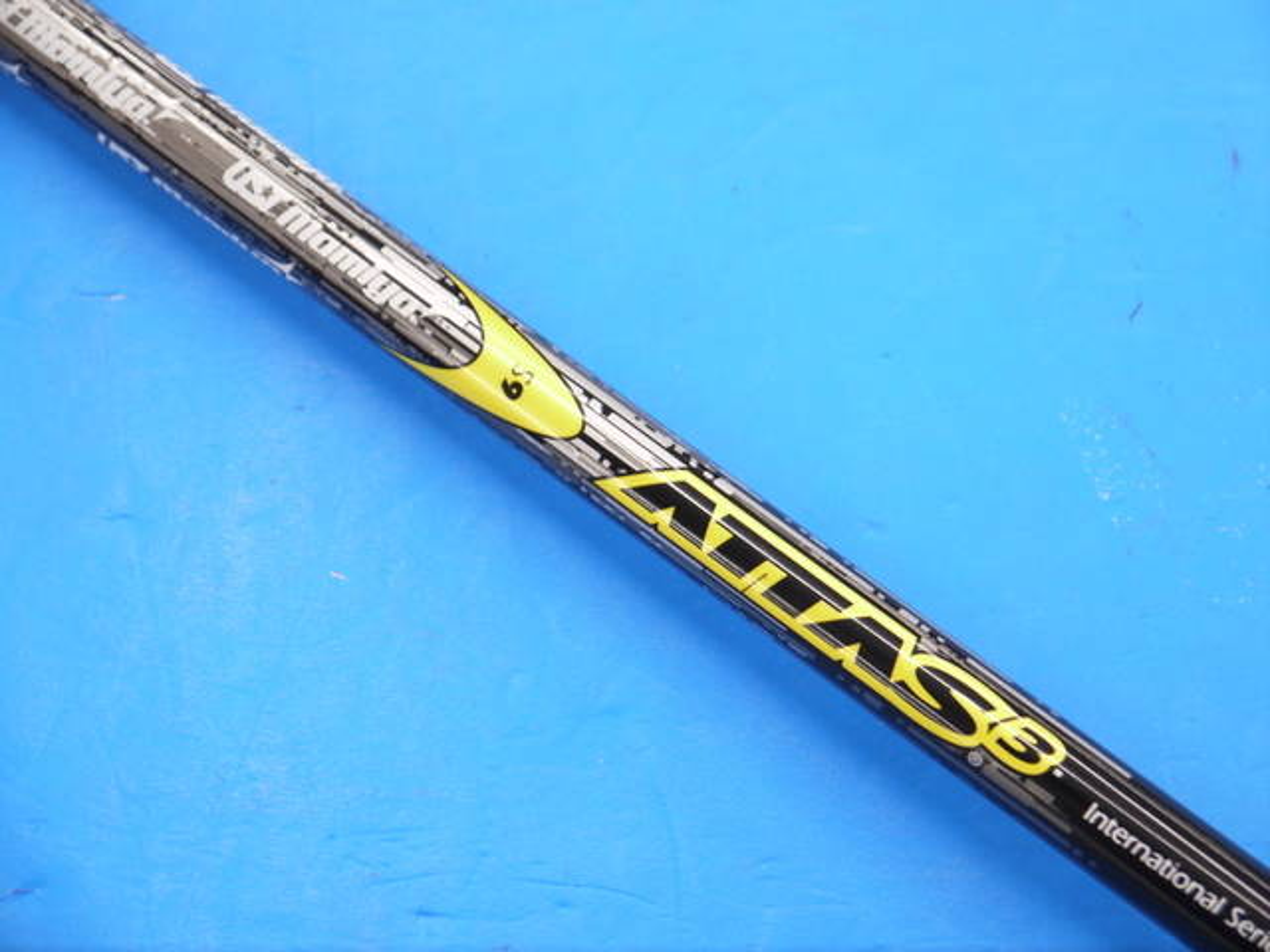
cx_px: 635
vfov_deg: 17.6
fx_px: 3082
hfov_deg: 23.3
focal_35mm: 84
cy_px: 476
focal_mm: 42
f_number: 5.6
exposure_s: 1/80
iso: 640
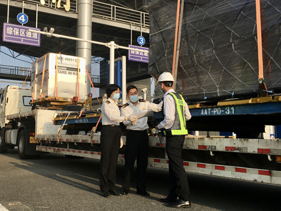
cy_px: 94
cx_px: 99
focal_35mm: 41
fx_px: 333
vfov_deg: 35.1
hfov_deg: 45.2
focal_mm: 4.15
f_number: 2.2
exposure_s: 1/950
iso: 25
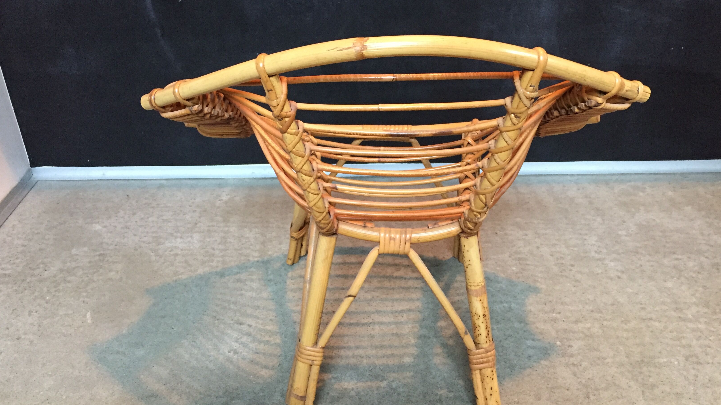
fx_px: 612
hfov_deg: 61.0
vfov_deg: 36.7
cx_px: 359
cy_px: 196
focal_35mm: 32
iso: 250
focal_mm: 4.15
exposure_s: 1/25
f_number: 2.2
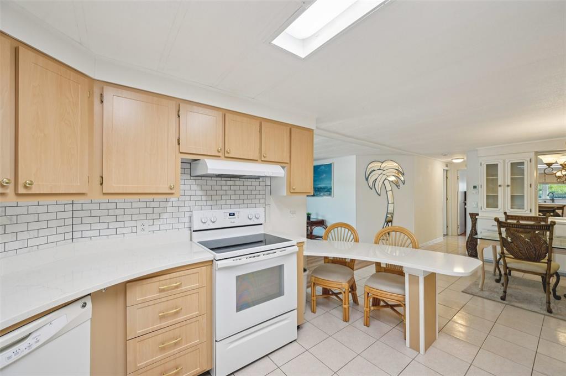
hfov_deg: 104.3
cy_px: 188
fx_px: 220
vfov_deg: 81.1
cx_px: 283
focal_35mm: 14
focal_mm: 14
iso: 400
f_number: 8
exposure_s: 1/40
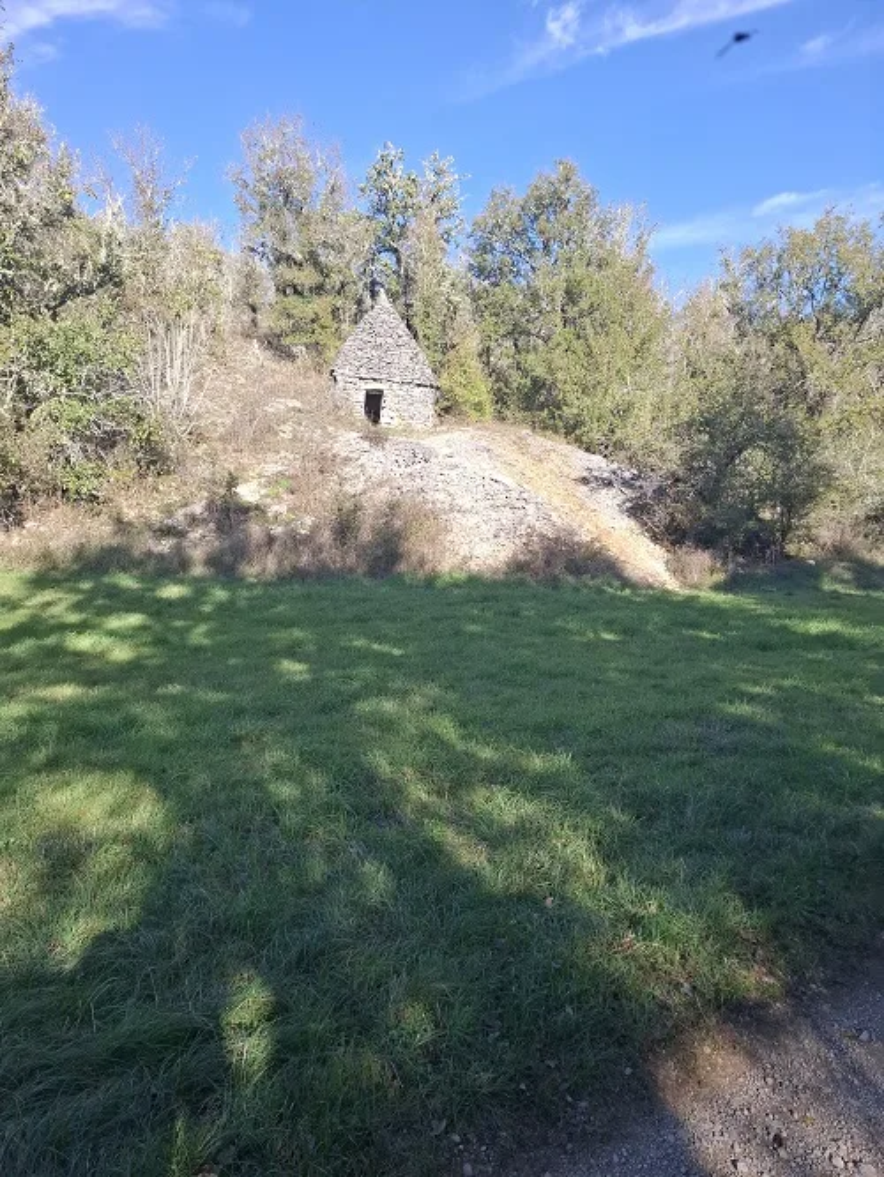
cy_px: 588
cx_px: 442
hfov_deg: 58.9
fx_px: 783
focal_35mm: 23
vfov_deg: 73.9
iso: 50
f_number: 1.8
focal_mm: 5.54
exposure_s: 1/757
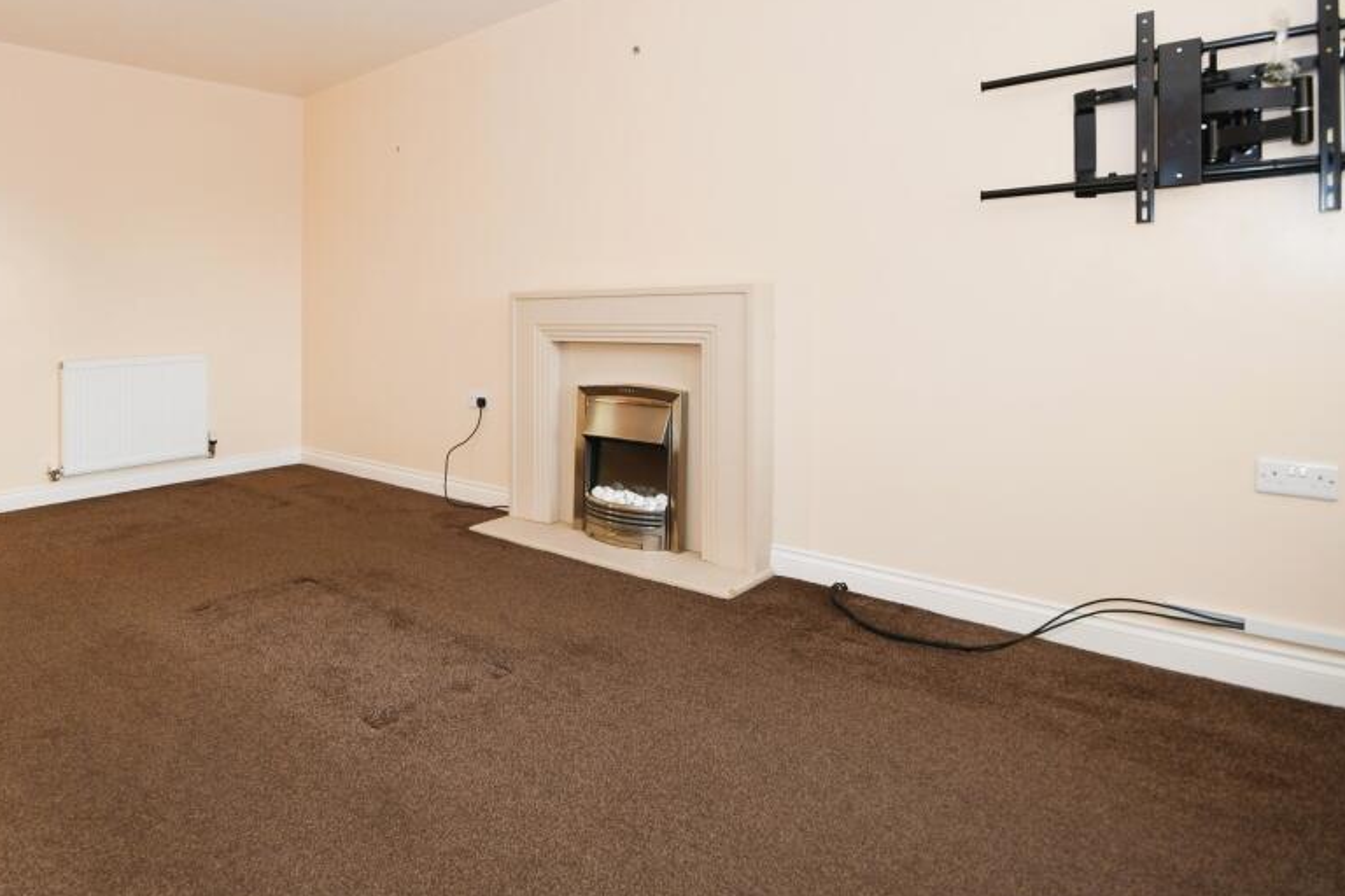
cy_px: 307
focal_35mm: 20
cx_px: 455
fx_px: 747
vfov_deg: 60.6
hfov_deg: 81.3
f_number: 8
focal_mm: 10
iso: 400
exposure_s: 1/60
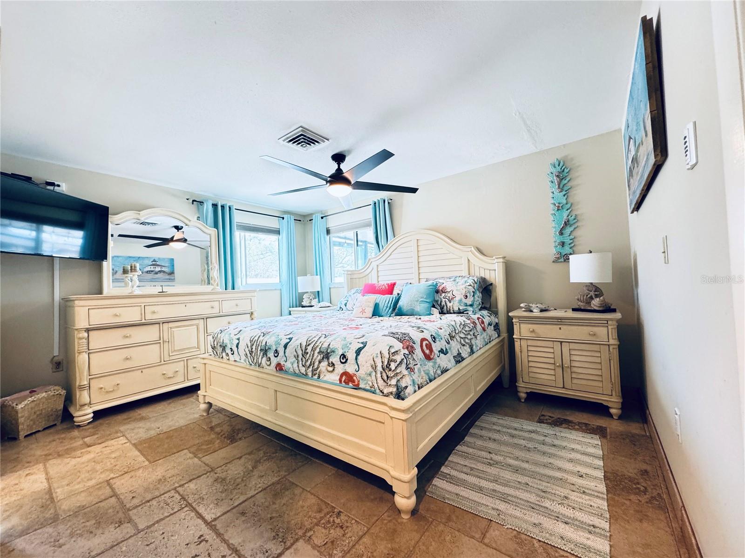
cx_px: 372
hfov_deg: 102.1
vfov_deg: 85.7
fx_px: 301
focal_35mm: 14
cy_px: 279
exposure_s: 1/60
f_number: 2.2
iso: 250
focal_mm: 2.22
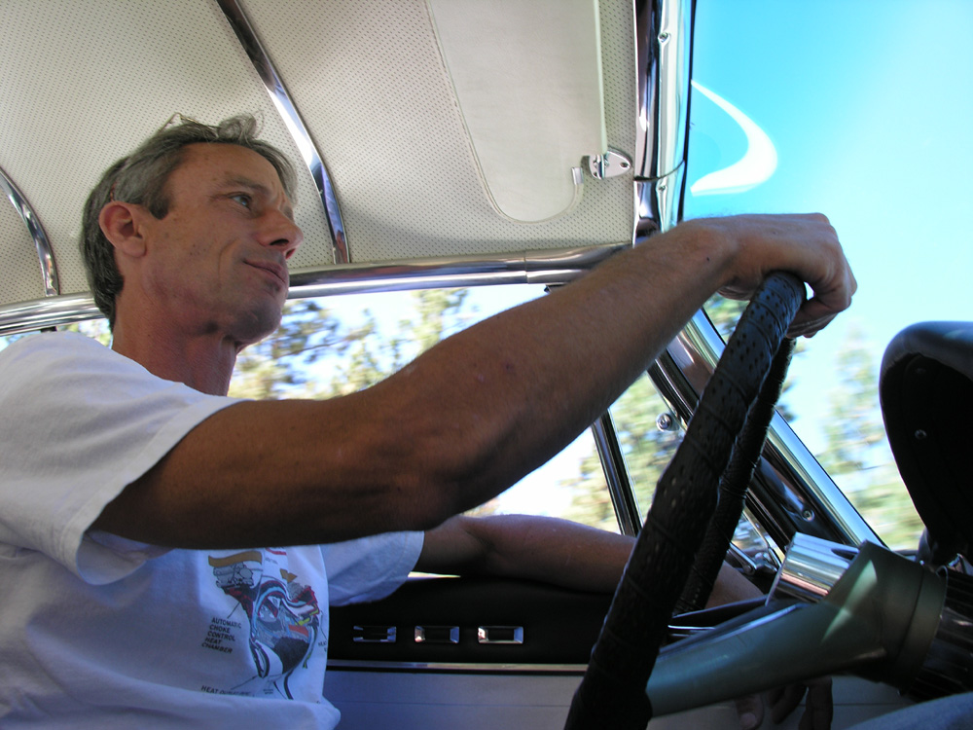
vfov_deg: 40.7
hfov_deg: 52.6
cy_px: 365
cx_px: 486
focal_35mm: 35
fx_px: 984
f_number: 4
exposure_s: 1/53.6
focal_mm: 8.9
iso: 50
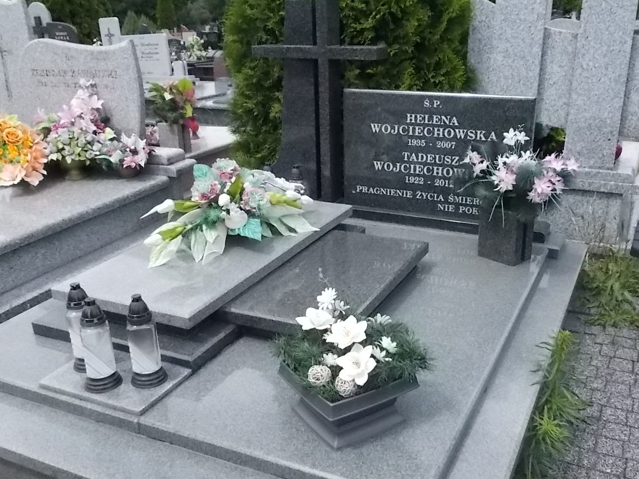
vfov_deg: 40.6
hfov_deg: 52.6
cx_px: 336
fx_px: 646
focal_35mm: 35
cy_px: 269
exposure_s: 1/500
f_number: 8
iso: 400
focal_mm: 4.6
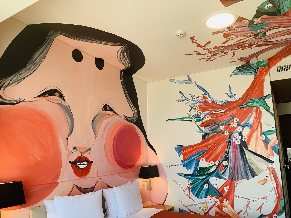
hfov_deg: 67.3
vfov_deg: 53.1
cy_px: 109
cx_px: 146
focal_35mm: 26
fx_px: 219
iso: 64
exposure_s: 1/100
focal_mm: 4.25
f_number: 1.8
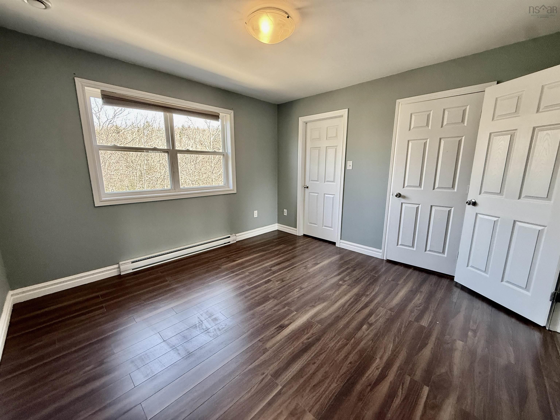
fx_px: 226
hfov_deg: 102.1
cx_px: 280
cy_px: 210
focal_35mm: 14
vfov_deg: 85.7
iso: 250
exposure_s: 1/99
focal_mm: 2.22
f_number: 2.2
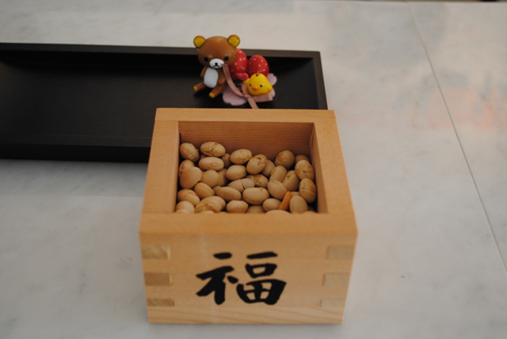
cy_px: 170
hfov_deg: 41.1
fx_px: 677
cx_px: 254
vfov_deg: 28.1
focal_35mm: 48
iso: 400
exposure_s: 1/50
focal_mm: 32
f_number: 4.8
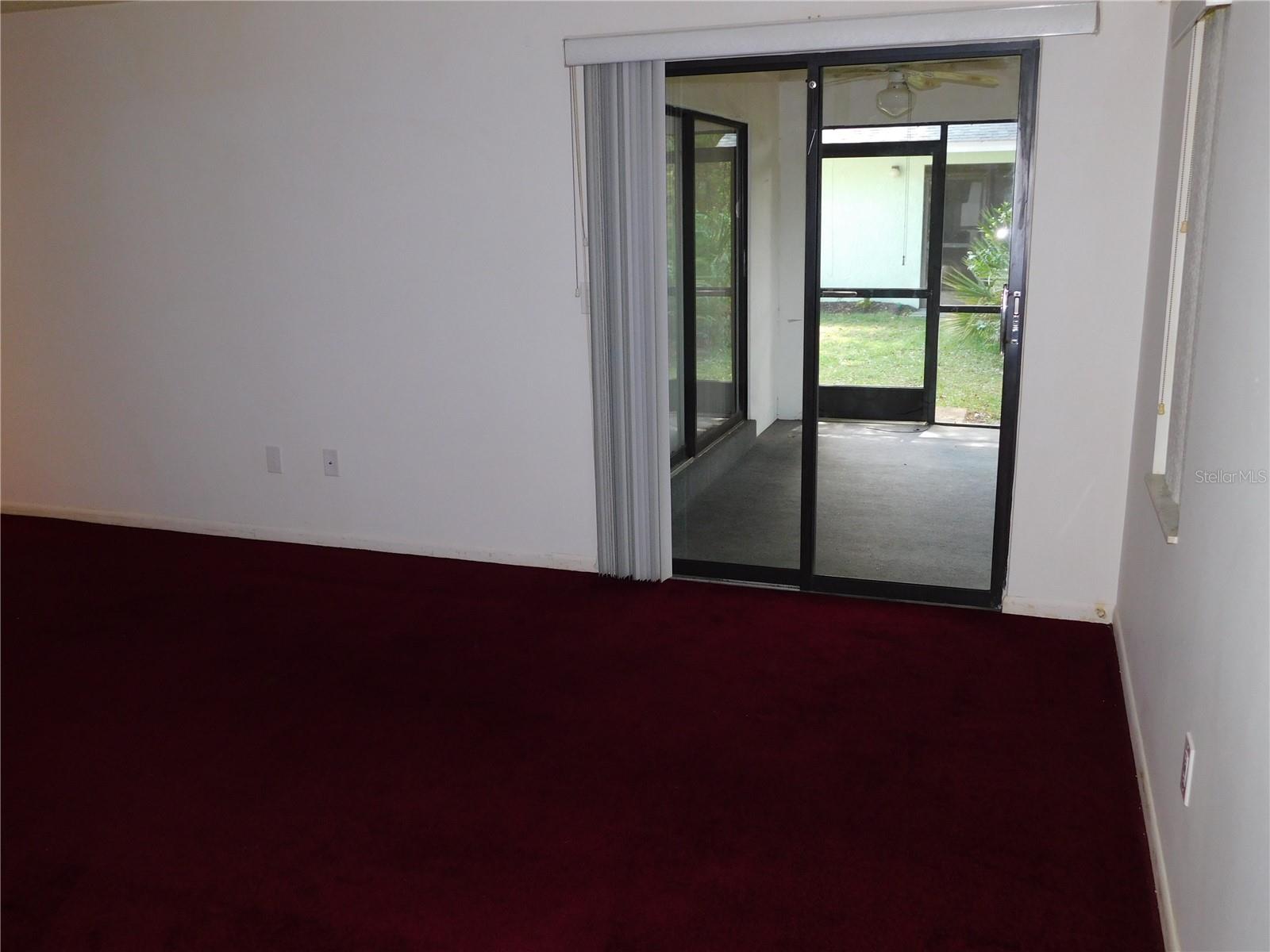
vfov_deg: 46.8
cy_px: 476
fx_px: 1101
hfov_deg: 60.0
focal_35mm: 30
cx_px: 635
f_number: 3.2
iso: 200
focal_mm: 5.3
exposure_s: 1/30
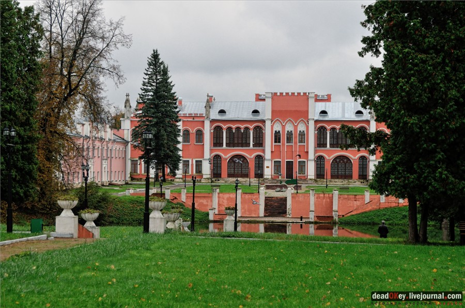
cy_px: 154
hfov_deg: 23.4
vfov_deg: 15.7
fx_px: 1122
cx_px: 232
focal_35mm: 87
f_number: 7.1
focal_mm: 58
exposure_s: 1/250
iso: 400
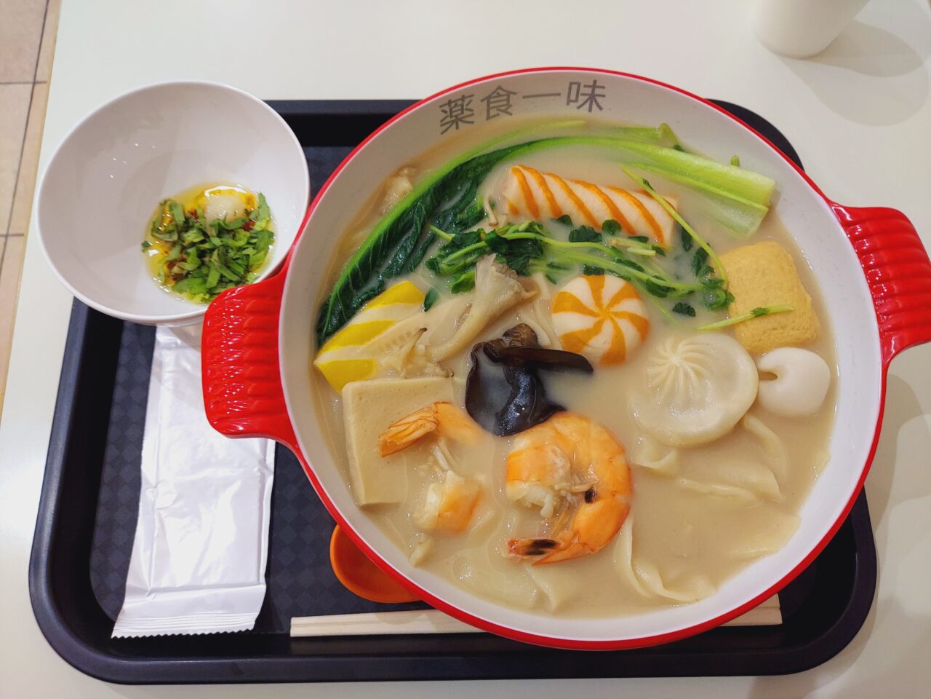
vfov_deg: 54.9
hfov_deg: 69.4
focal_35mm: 25
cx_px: 466
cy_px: 350
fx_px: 672
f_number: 2
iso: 160
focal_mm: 4.6
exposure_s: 1/60
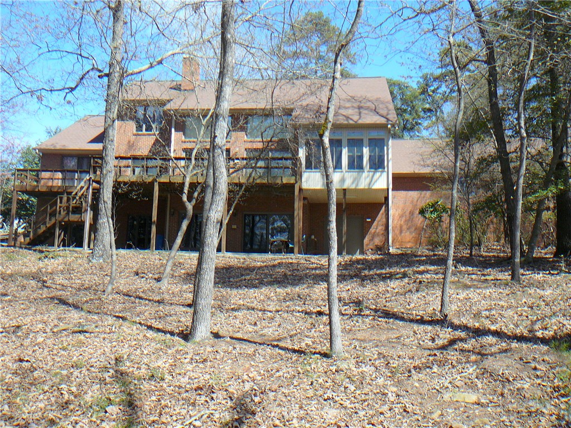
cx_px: 286
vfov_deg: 40.7
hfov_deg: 52.6
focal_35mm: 35
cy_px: 214
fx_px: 577
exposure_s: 1/500
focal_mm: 5.2
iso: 80
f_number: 2.8
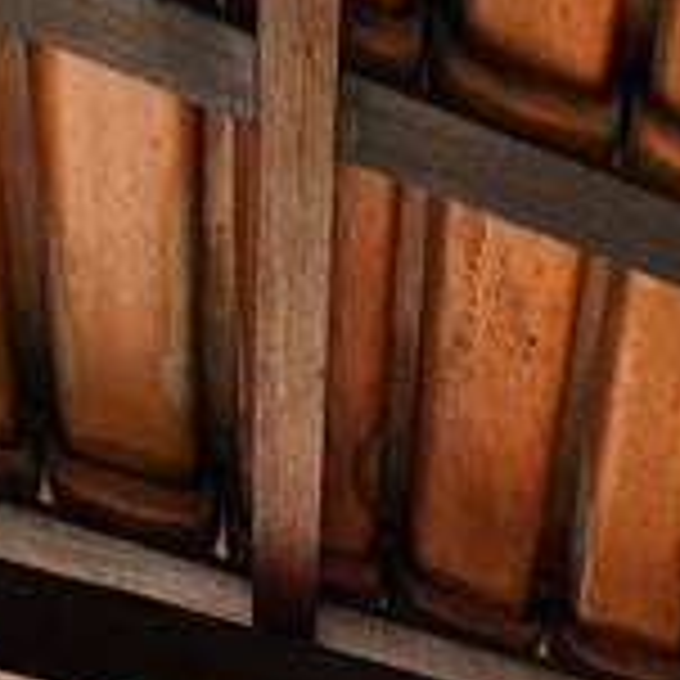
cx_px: 959
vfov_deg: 9.9
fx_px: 1822
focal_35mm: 82
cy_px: 2310
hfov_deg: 19.0
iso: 50
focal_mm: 2.2
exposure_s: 1/670
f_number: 2.2
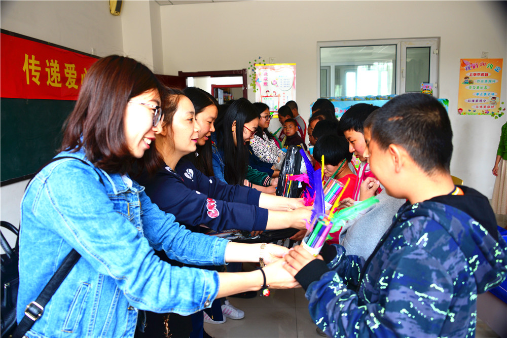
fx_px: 394
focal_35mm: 28
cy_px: 169
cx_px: 254
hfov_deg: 65.5
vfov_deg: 46.4
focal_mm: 28
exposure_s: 1/80
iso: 250
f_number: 4.5
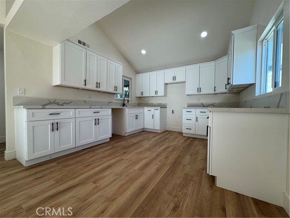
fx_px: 117
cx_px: 145
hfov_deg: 102.1
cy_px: 109
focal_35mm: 14
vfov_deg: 85.7
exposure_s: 1/120
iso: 50
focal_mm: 2.22
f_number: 2.2
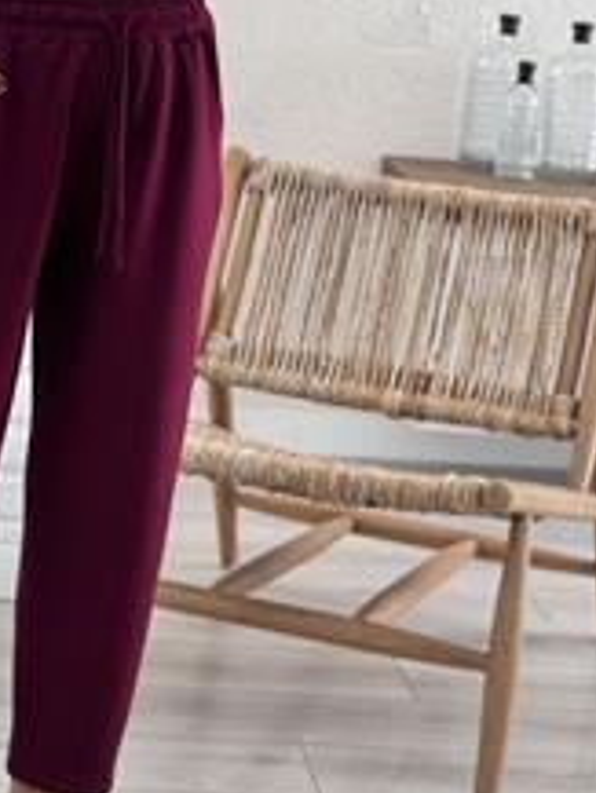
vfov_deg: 17.0
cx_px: 110
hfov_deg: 12.8
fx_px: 2637
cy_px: 234
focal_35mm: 115
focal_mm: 6.76
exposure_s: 1/167
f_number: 1.78
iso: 64
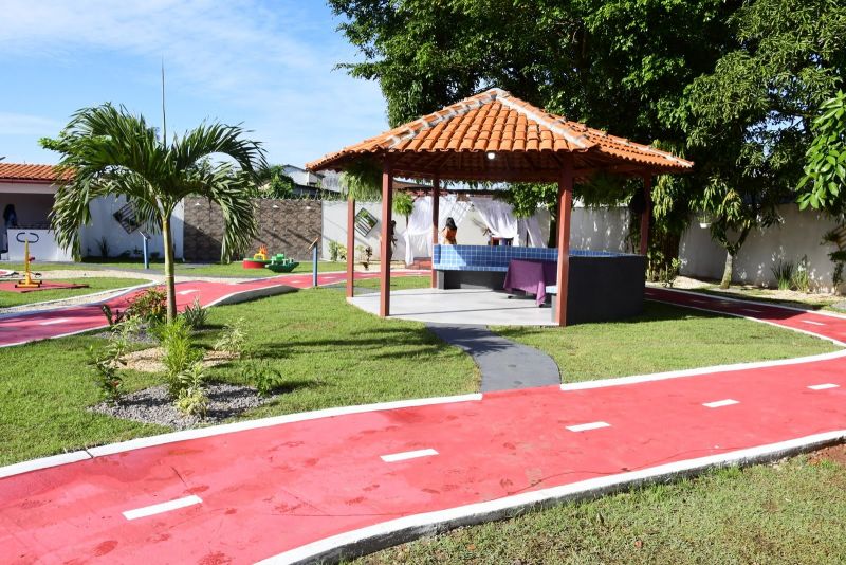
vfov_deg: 48.0
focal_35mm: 27
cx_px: 423
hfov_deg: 67.4
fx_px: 635
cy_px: 282
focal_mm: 18
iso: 1000
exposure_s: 1/500
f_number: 11
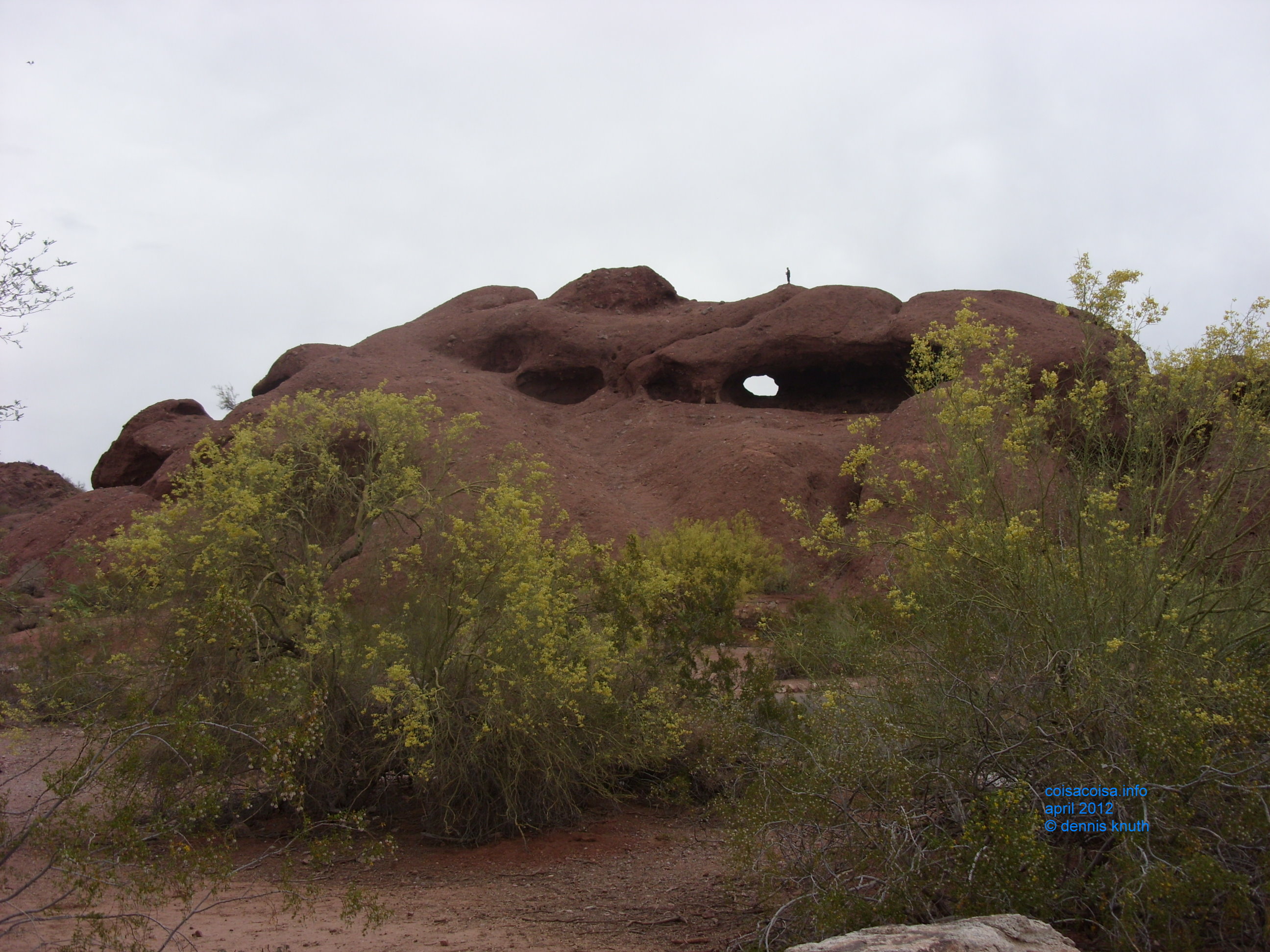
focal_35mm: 38
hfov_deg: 49.0
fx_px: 1394
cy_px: 476
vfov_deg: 37.7
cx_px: 635
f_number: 2.8
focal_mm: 6.3
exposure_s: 1/260
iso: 50
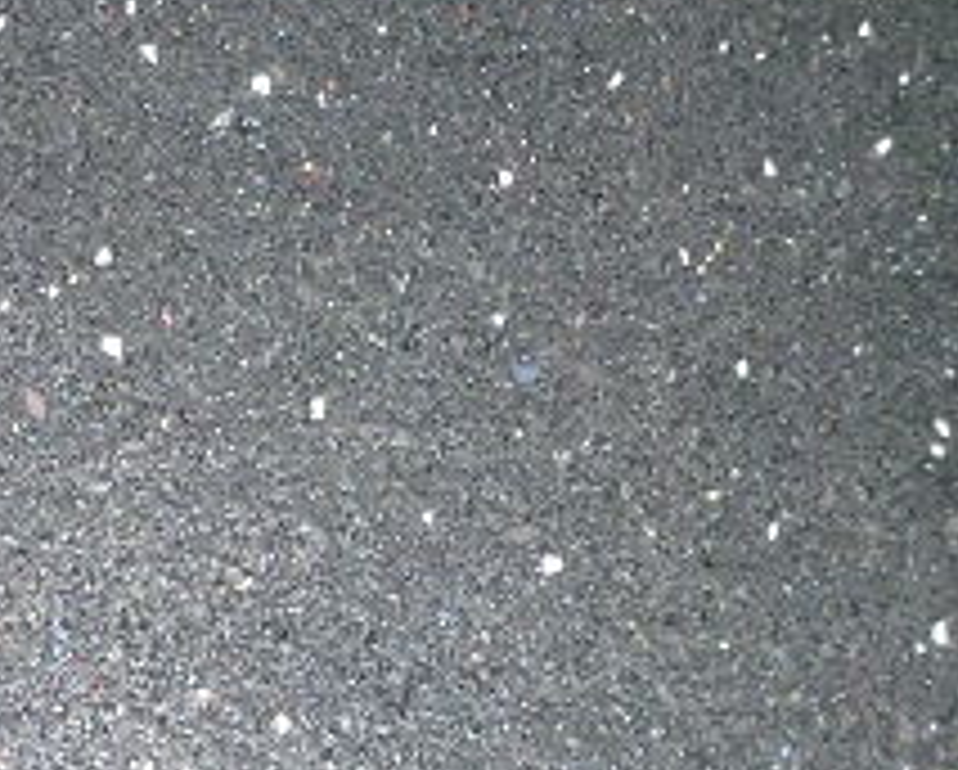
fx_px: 2413
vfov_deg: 18.0
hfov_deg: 22.3
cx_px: 247
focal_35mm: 85
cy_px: 221
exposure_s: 1/30
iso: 160
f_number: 3.3
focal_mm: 5.2
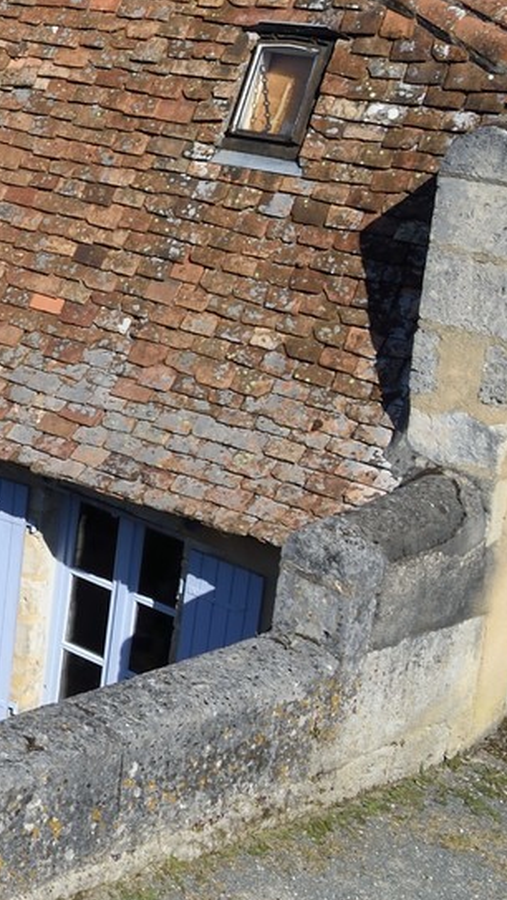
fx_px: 1766
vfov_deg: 27.4
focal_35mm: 74
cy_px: 67
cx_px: -752
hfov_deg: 12.4
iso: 200
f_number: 16
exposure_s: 1/250
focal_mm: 24
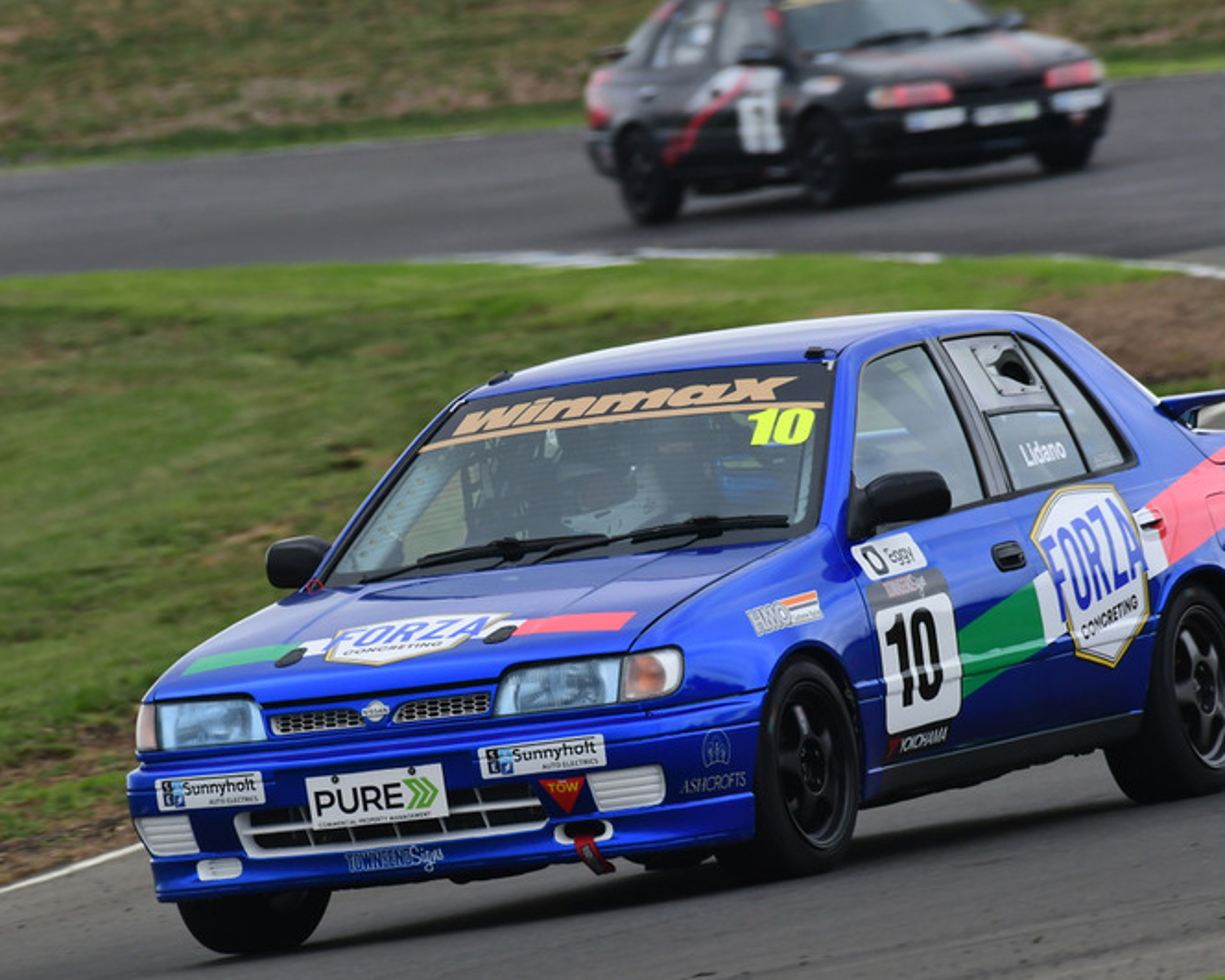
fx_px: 30740
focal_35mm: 848
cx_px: 620
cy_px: 491
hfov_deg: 2.3
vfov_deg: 1.8
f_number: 10
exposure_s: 1/640
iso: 500
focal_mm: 500
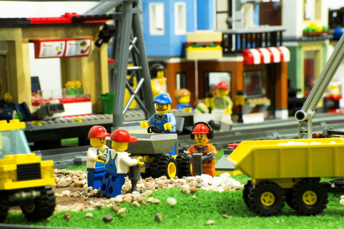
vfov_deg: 7.4
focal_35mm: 185
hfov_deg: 11.1
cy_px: 114
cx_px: 172
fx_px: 1768
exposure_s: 4
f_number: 36
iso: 320
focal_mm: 185
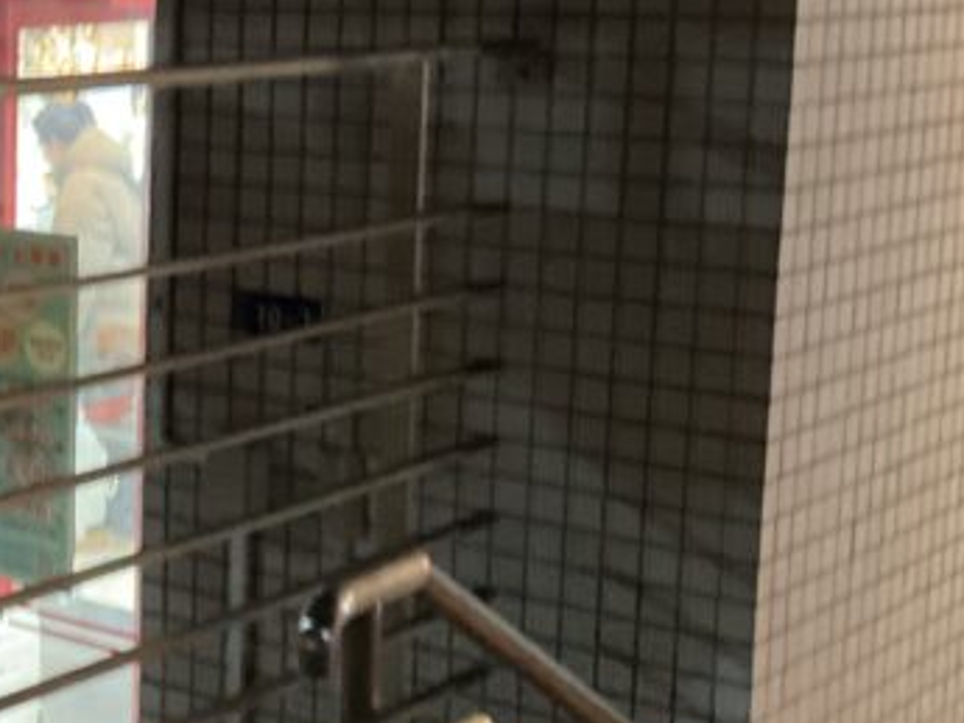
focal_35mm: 86
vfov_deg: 17.1
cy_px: 262
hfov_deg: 21.2
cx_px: -193
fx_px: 2396
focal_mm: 3
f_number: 1.8
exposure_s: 1/25
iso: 320
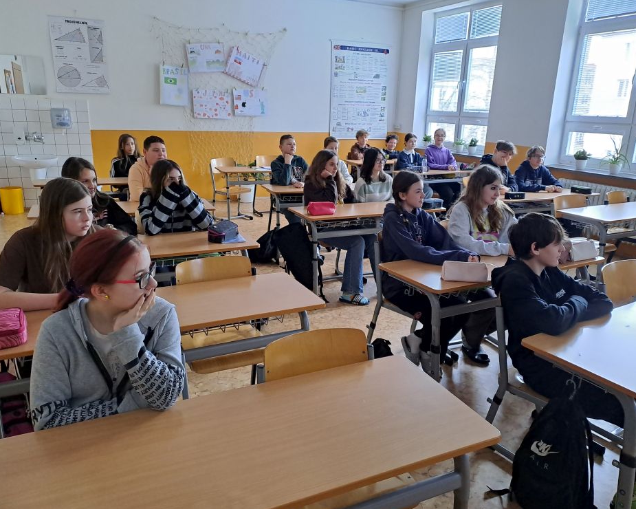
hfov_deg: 64.0
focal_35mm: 27
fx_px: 508
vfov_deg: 53.2
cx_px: 337
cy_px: 263
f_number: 1.8
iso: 400
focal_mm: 4.65
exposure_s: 1/25
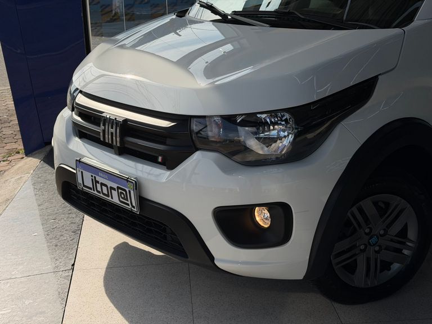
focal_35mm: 48
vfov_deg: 30.3
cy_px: 162
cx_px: 216
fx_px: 599
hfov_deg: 39.7
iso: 80
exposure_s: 1/7143
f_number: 1.78
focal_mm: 6.76
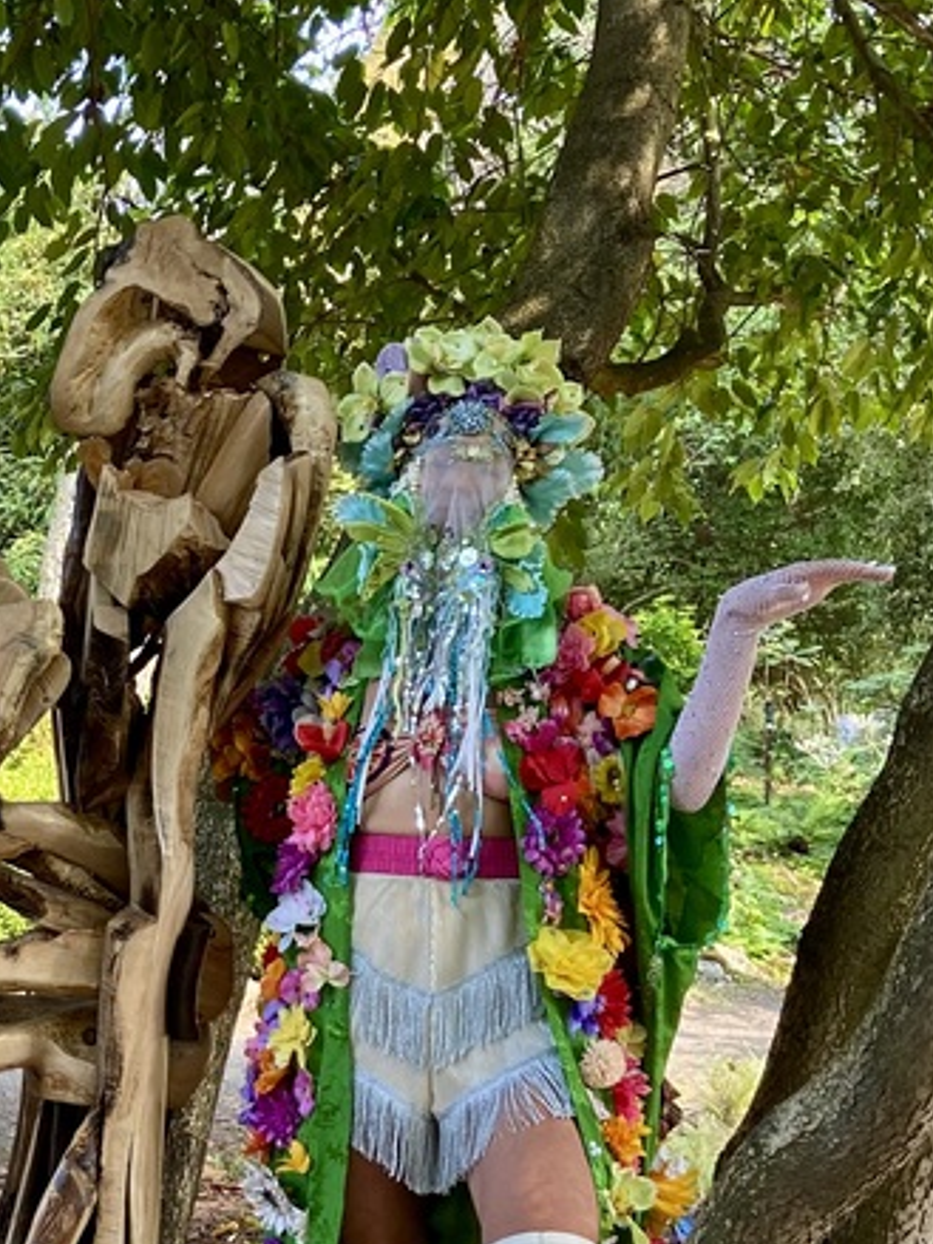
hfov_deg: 21.9
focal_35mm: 64
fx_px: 2301
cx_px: -45
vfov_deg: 30.1
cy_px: 819
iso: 80
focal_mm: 4.25
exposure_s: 1/122
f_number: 1.8
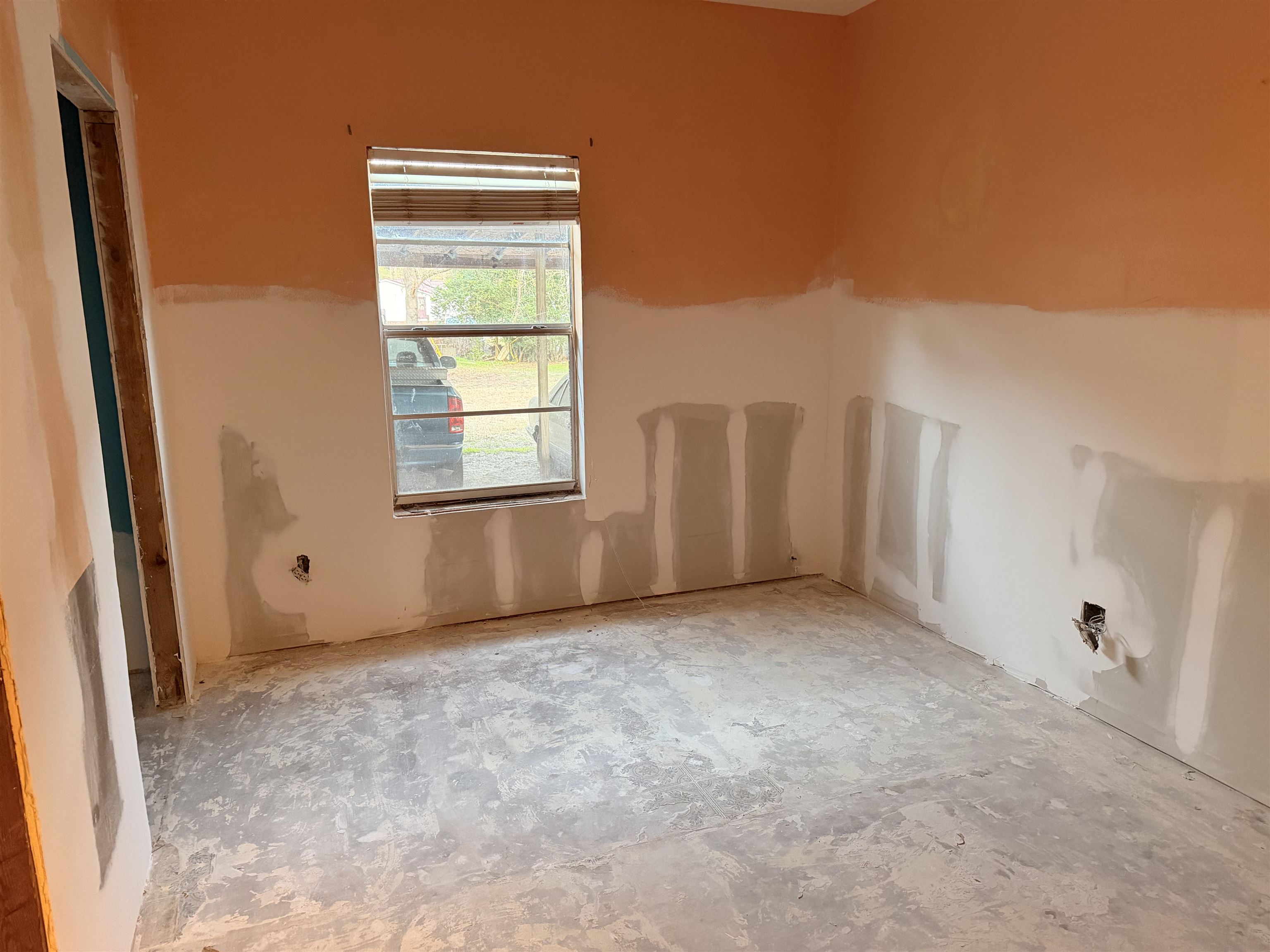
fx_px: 881
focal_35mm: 24
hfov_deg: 71.6
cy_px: 476
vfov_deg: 56.8
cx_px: 635
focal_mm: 6.76
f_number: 1.78
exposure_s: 1/40
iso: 640
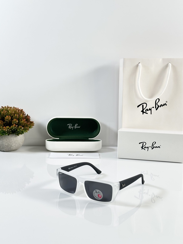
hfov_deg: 30.3
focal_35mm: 48
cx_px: 92
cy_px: 122
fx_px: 338
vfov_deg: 39.7
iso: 64
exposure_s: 1/100
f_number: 1.78
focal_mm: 6.86
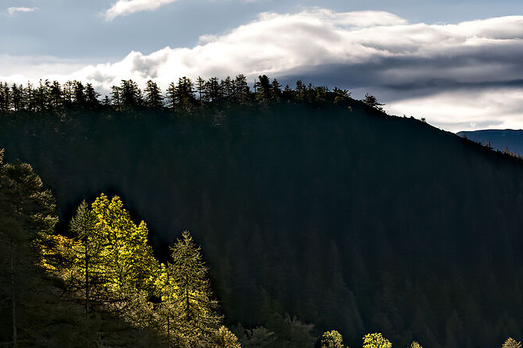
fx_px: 1888
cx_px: 646
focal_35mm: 130
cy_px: 276
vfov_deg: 10.5
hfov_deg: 15.2
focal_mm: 36
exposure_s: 1/250
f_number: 8
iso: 100
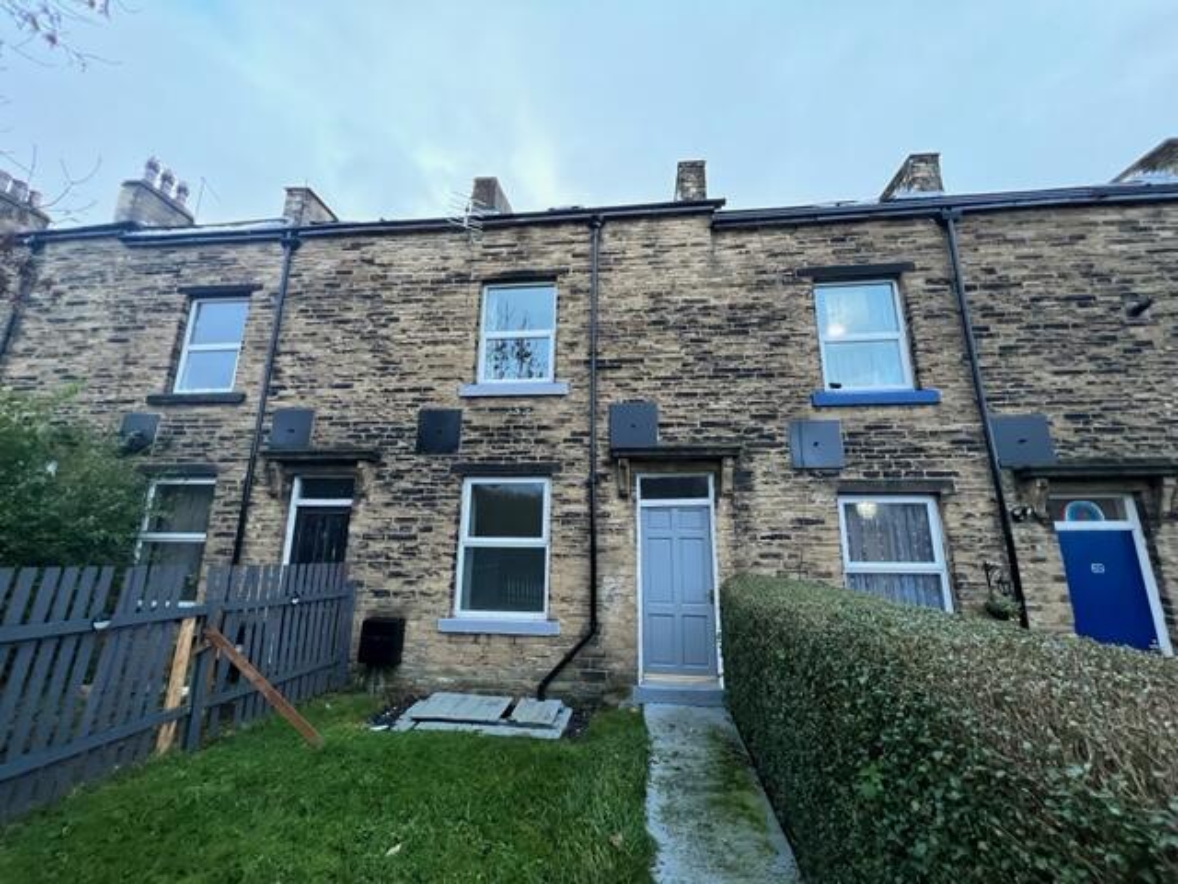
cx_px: 589
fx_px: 442
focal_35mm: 13
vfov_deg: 89.9
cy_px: 442
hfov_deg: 106.2
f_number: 1.8
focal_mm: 1.57
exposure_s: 1/60
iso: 400
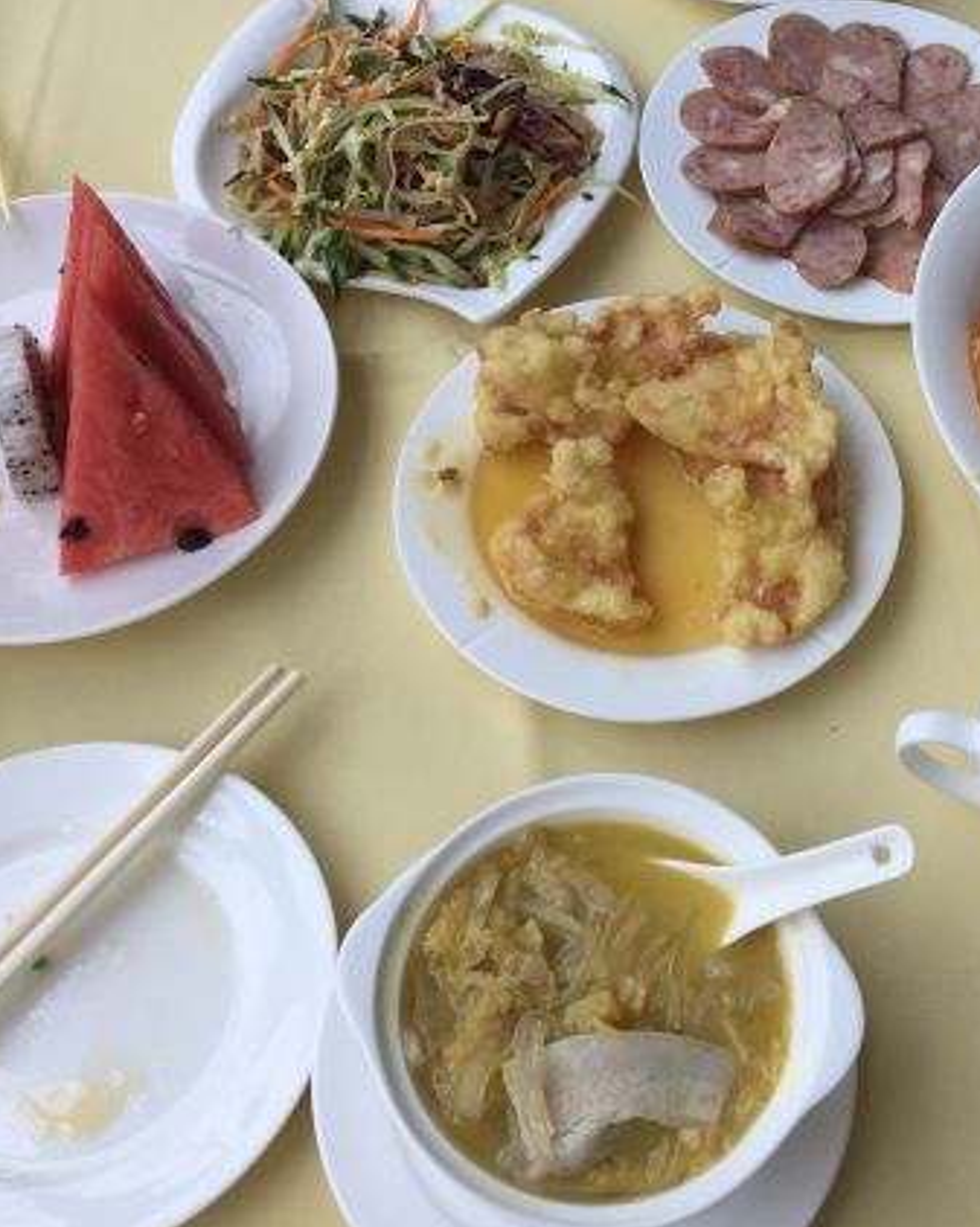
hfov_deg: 31.5
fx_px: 1706
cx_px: 727
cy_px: 481
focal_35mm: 47
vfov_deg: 39.4
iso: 32
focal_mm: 4.15
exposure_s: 1/366
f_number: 2.2
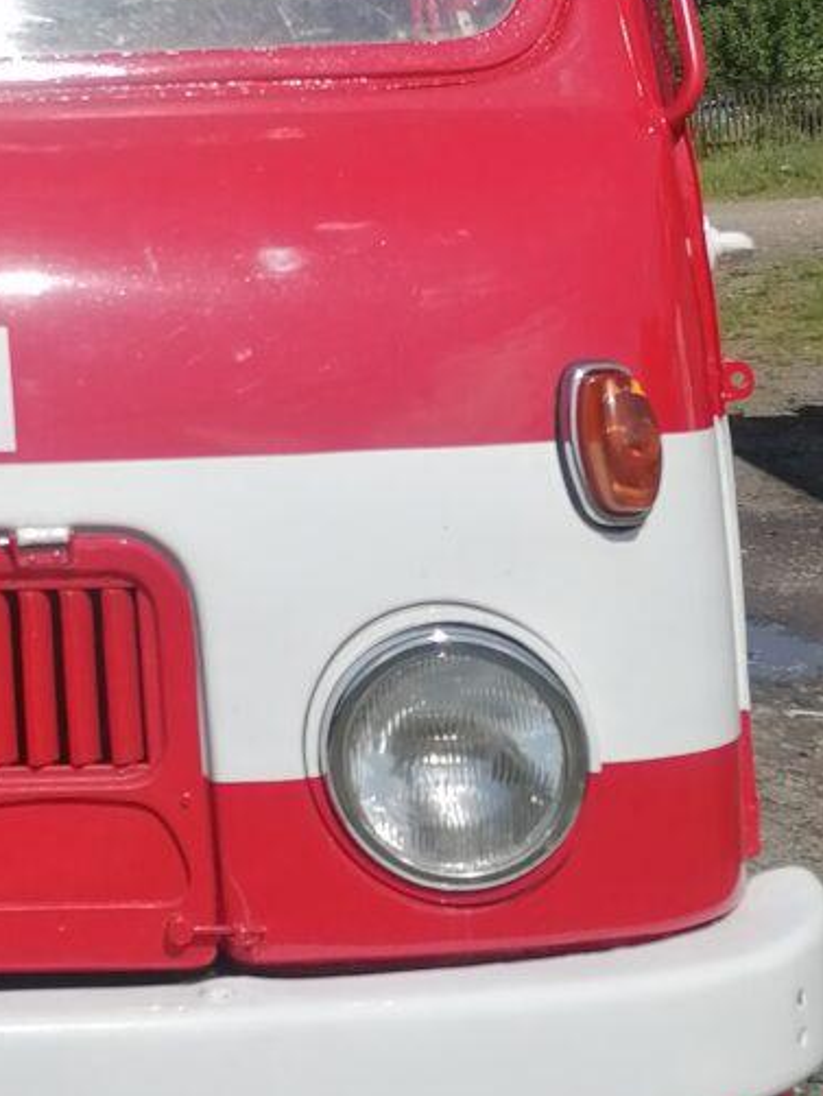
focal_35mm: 86
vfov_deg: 22.0
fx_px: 2724
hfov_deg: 15.9
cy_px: 37
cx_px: -380
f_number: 1.8
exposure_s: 1/3425
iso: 50
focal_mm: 4.75
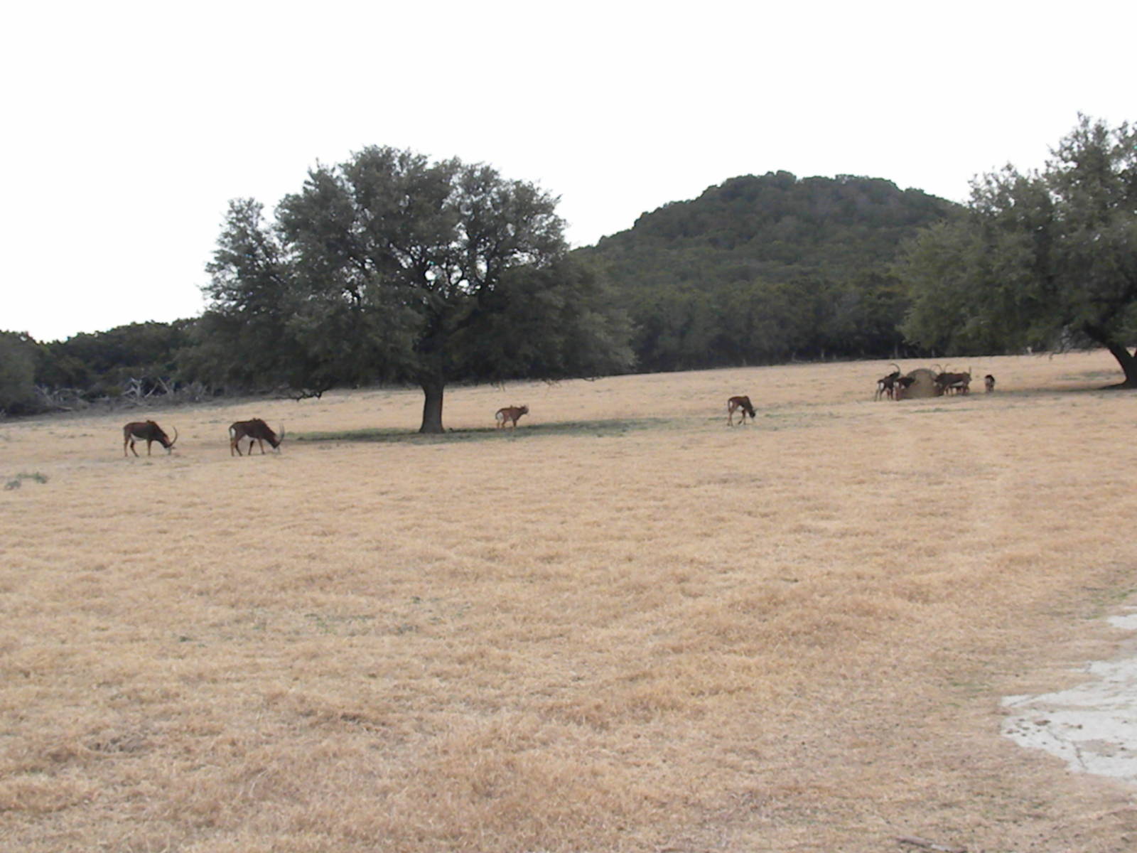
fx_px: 1708
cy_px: 426
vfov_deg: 28.0
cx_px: 568
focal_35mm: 52
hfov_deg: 36.8
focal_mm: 9.1
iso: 640
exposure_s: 1/207
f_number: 11
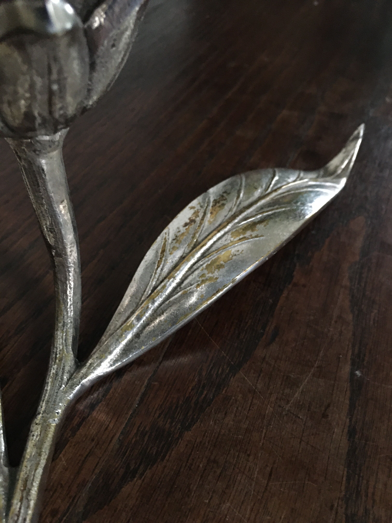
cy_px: 262
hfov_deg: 48.2
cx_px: 196
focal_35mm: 29
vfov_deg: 61.7
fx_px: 438
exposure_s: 1/17
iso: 400
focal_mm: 4.15
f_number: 2.2
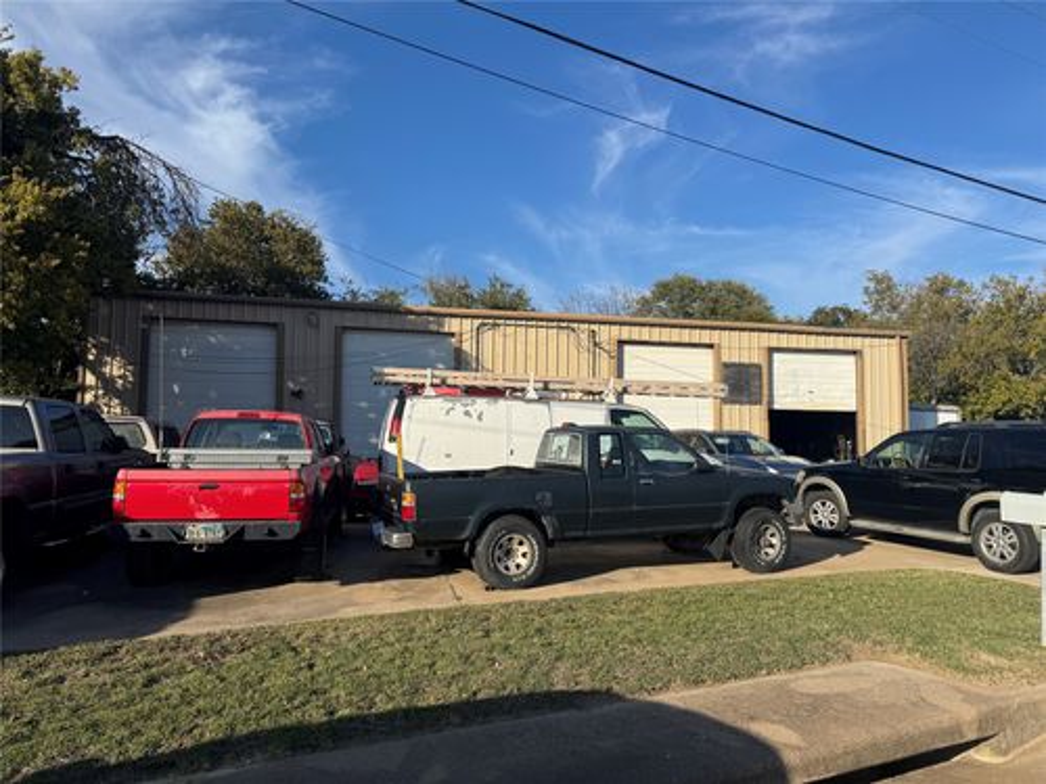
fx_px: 725
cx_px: 523
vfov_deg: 56.8
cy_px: 392
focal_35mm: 24
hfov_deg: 71.6
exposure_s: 1/4608
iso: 80
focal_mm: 6.76
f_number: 1.78
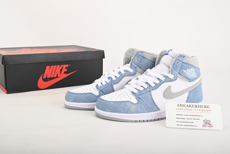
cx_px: 115
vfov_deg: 30.5
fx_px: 281
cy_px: 77
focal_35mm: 44
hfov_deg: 44.5
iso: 100
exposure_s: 1/200
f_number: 11
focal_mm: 44
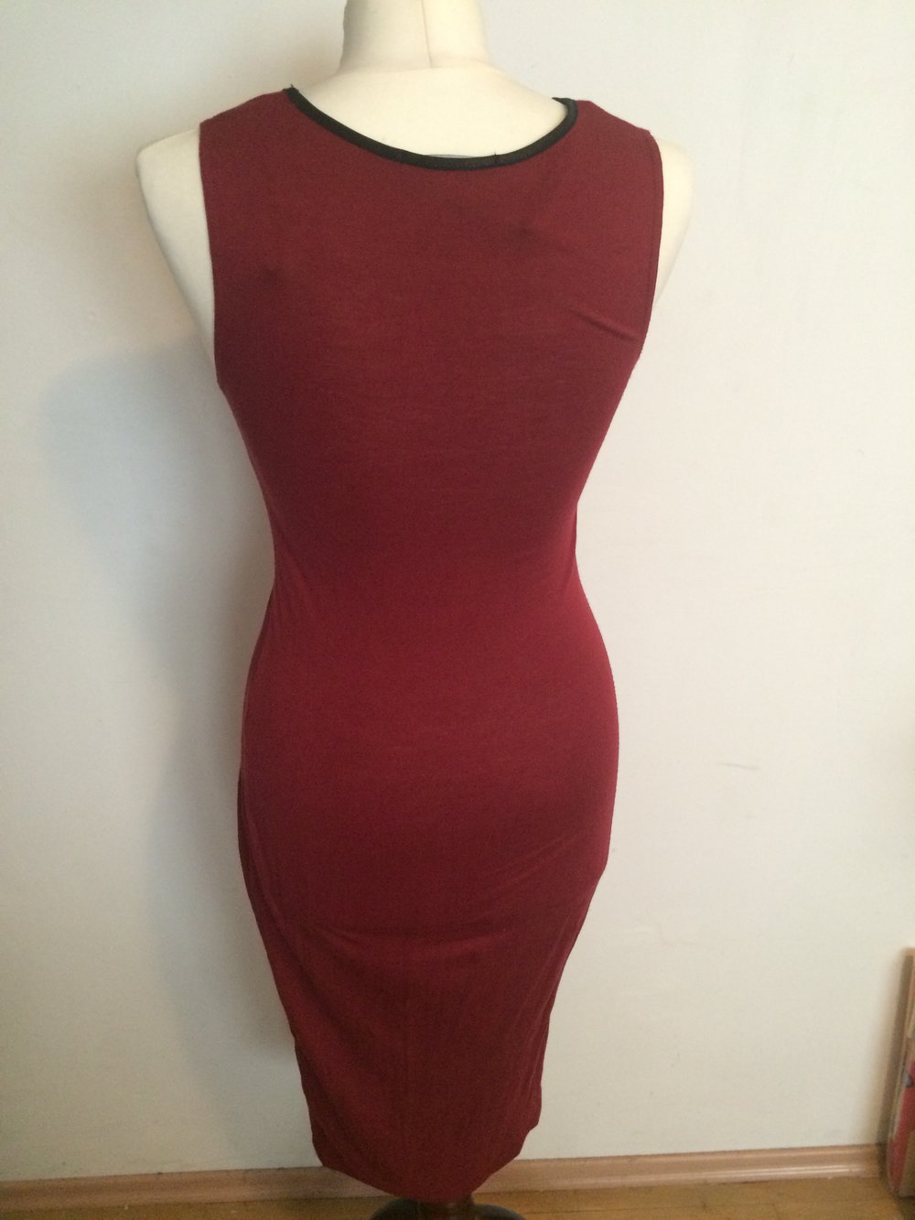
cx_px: 458
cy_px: 610
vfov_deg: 61.7
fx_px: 1022
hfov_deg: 48.2
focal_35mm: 29
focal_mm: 4.15
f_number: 2.2
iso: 320
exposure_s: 1/33
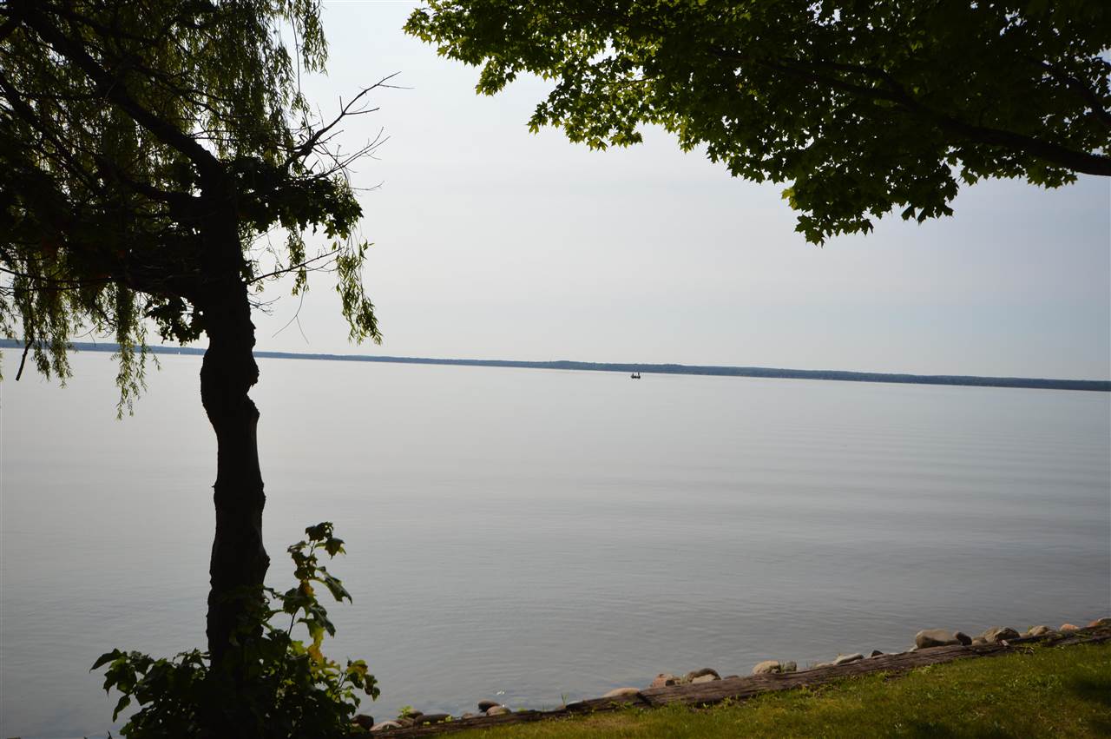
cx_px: 556
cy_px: 370
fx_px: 925
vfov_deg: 43.5
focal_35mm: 30
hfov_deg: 62.0
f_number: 10
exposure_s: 1/400
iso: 100
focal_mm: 20
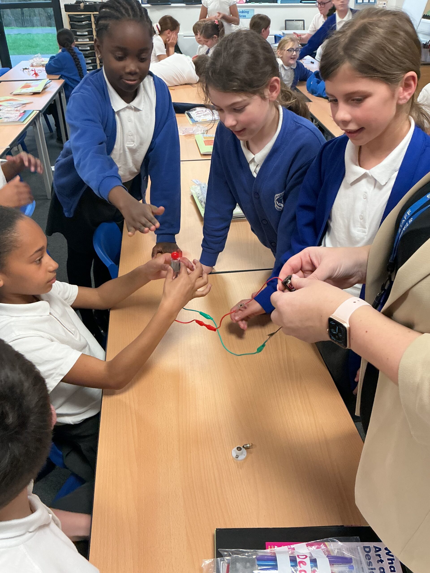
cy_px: 286
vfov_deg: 61.7
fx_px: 480
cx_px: 215
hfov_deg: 48.2
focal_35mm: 29
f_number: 1.8
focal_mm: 3
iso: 160
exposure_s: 1/60
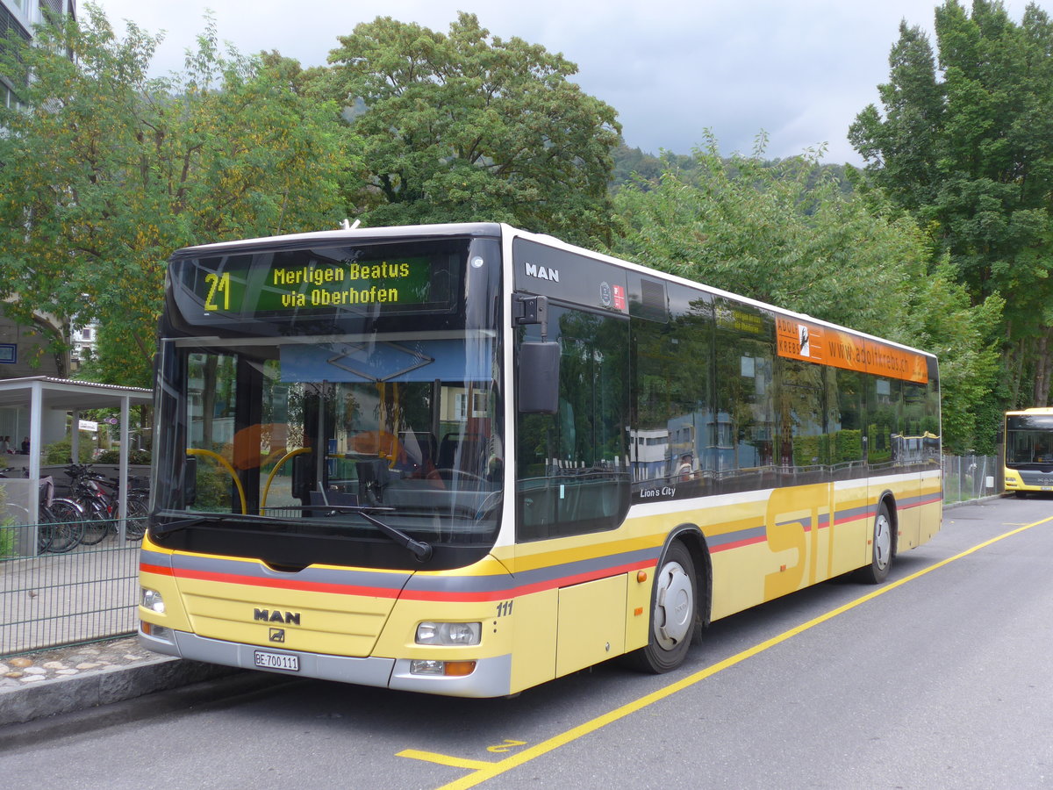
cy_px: 395
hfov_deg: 45.8
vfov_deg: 35.1
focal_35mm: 41
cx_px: 526
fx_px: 1247
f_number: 2.6
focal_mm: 8.4
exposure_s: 1/80
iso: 80
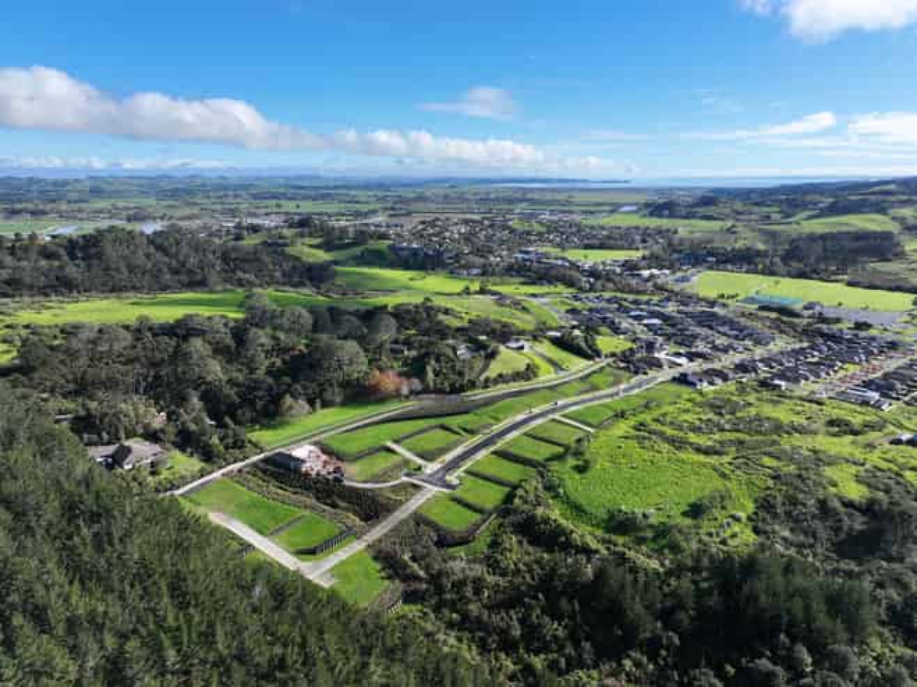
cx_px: 458
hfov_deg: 71.6
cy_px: 344
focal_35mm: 24
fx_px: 636
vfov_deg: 56.8
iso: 200
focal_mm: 12.29
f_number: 2.8
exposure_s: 1/2000
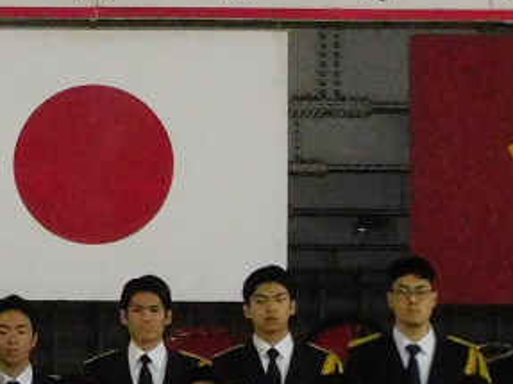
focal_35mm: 279
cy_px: 175
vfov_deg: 5.3
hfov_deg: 7.1
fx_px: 4133
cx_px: 57
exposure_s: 1/30
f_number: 4
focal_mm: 9
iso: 1000
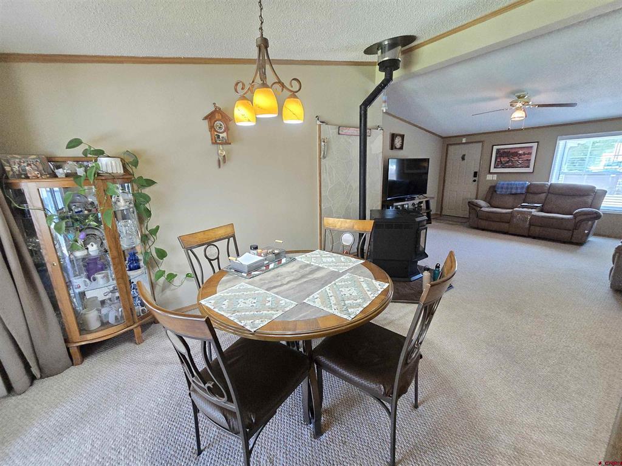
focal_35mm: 13
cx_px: 311
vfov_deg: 89.9
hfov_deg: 106.2
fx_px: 234
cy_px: 233
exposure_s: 1/60
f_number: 2.2
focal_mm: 2.2
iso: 1000
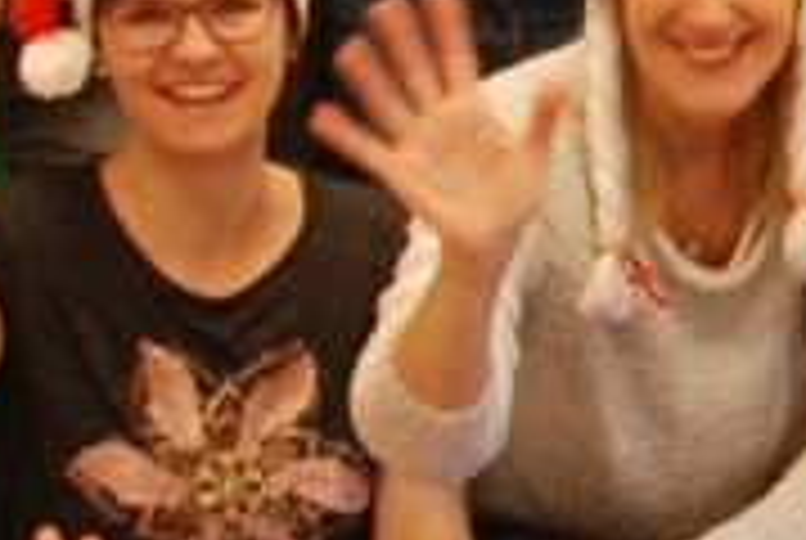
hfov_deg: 9.2
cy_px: 173
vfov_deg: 6.4
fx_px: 4799
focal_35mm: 214
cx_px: 1378
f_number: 3.8
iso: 200
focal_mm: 20
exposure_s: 1/30
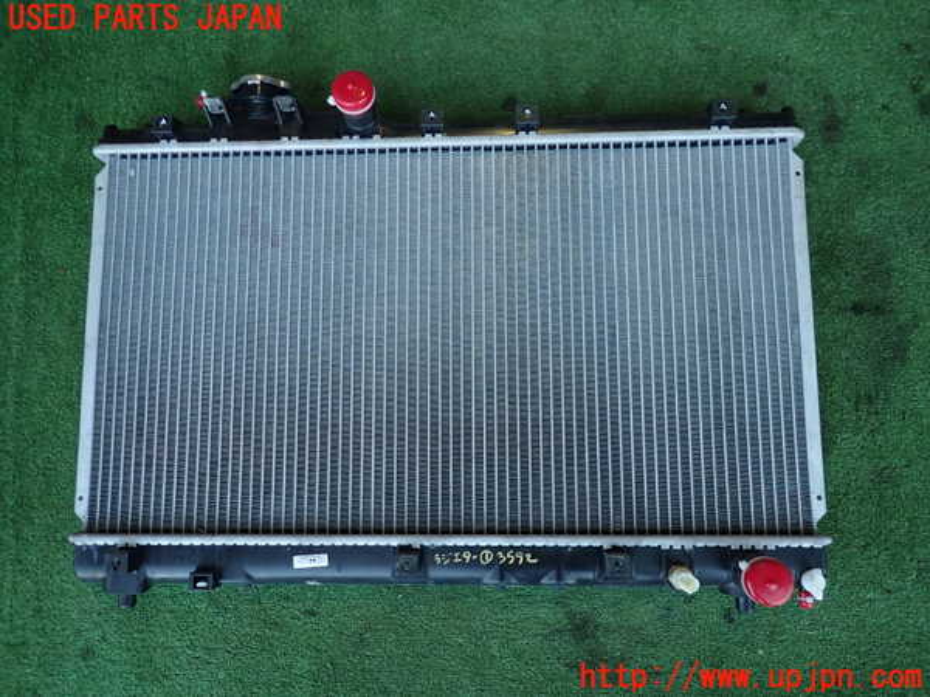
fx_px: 672
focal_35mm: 25
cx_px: 465
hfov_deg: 69.4
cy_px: 348
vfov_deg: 54.9
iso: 100
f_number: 2
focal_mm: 4.5
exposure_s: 1/80
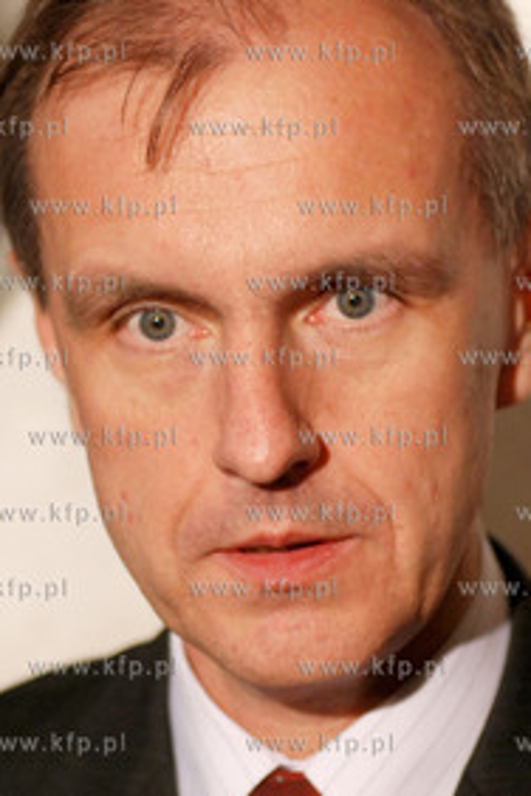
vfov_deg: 8.6
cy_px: 432
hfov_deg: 5.7
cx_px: 285
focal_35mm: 239
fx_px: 5287
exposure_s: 1/125
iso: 800
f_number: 2.8
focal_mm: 112
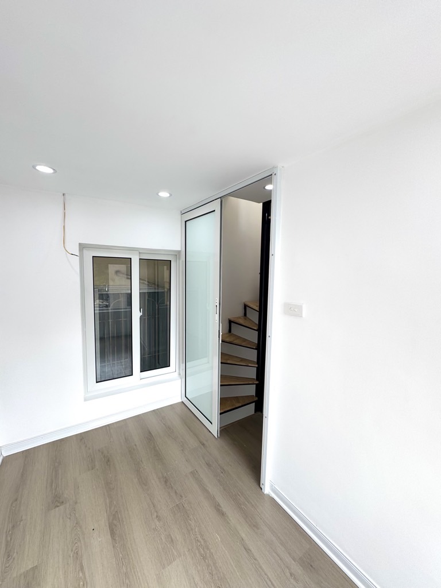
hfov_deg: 85.7
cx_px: 220
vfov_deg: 102.1
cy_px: 294
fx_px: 238
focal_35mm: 14
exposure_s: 1/129
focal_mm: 2.22
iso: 40
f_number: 2.2
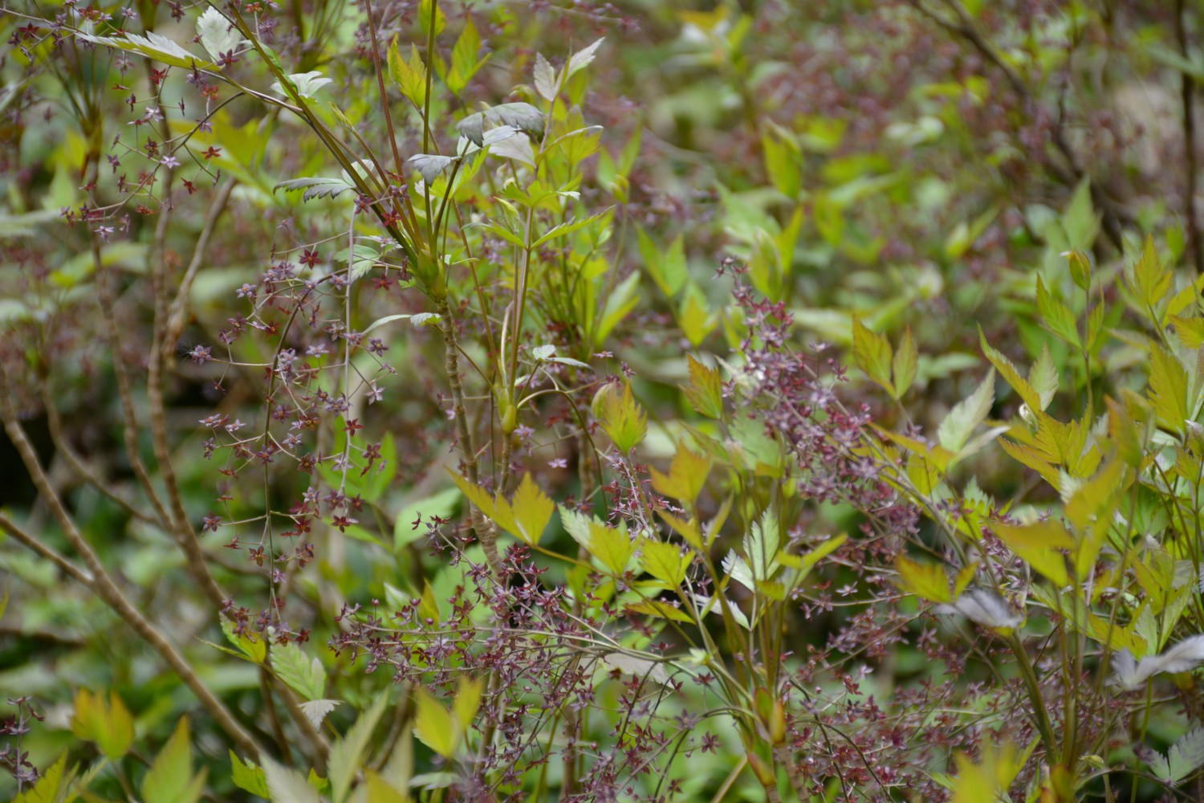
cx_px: 602
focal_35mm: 142
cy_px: 402
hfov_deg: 14.4
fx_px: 4765
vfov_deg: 9.6
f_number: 6.3
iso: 200
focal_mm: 95
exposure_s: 1/160
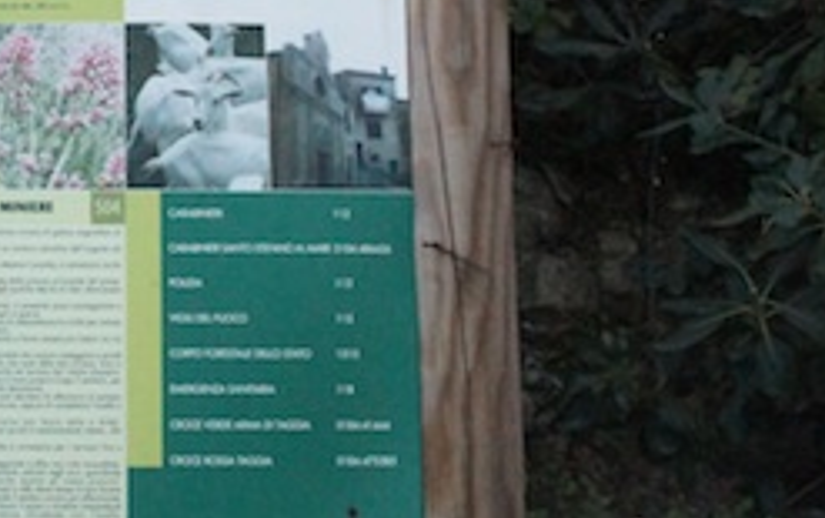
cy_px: 74
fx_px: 1759
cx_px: 10
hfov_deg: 25.2
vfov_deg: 16.6
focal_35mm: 78
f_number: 9
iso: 6400
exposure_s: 1/1250
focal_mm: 23
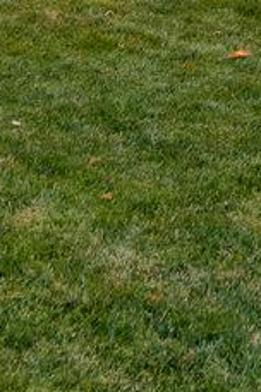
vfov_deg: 10.7
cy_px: -573
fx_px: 1762
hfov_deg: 7.8
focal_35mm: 162
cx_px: 635
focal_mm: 18
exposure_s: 1
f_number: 8
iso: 250
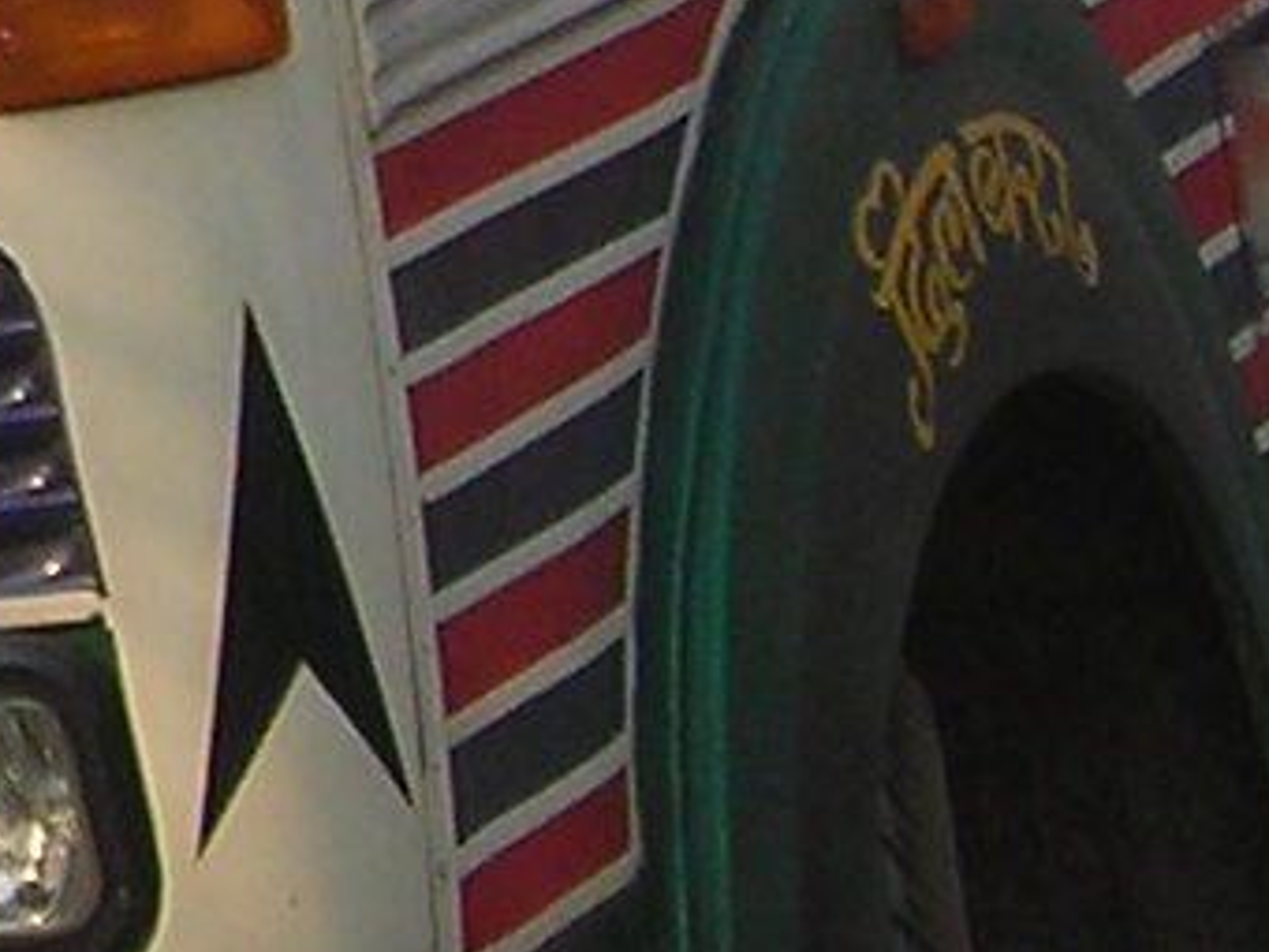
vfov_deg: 5.0
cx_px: -2206
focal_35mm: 290
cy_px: -874
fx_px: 10631
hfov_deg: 6.4
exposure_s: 1/310
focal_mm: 6.3
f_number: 3.2
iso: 50
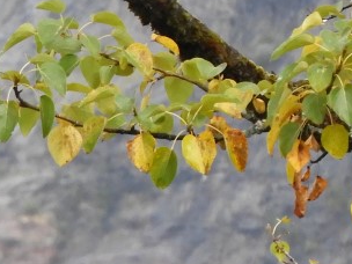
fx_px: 24110
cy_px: 511
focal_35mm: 2371
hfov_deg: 0.8
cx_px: -236
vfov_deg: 0.6
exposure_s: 1/250
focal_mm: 89.6
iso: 320
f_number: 5.6
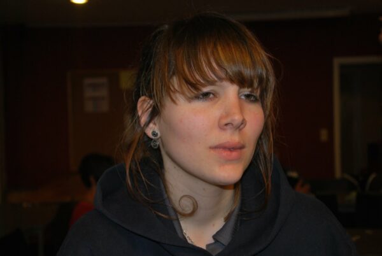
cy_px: 128
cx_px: 191
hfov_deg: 35.0
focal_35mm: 57
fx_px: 606
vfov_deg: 23.9
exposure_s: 1/60
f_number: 4.5
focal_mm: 38
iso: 200
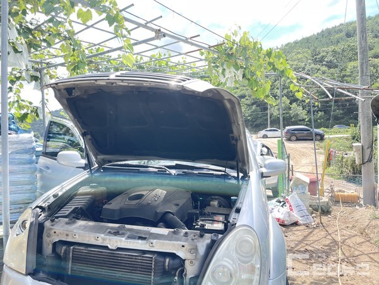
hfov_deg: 67.3
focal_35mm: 26
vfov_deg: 53.1
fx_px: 285
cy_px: 142
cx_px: 190
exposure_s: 1/479
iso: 32
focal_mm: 4.2
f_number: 1.6
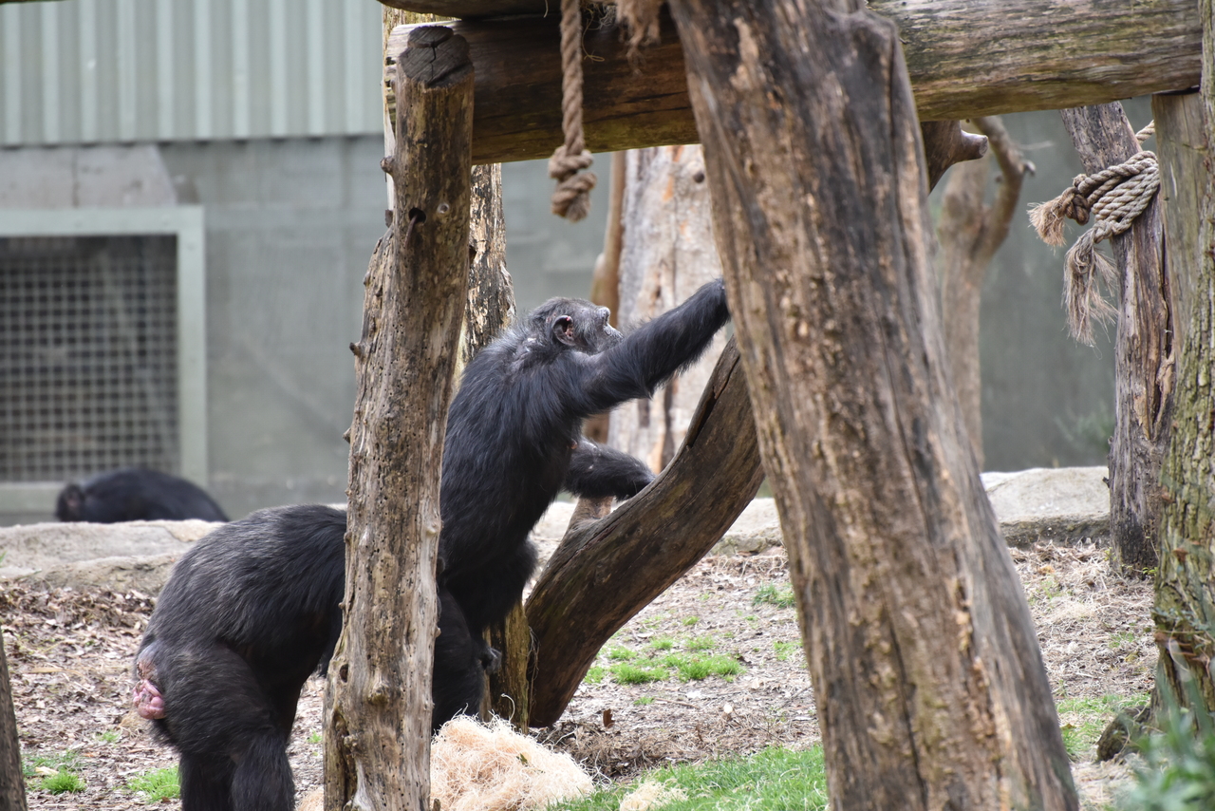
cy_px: 406
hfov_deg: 6.9
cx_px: 608
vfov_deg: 4.6
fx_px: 10127
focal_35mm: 300
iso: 1800
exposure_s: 1/640
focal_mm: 300
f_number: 5.6
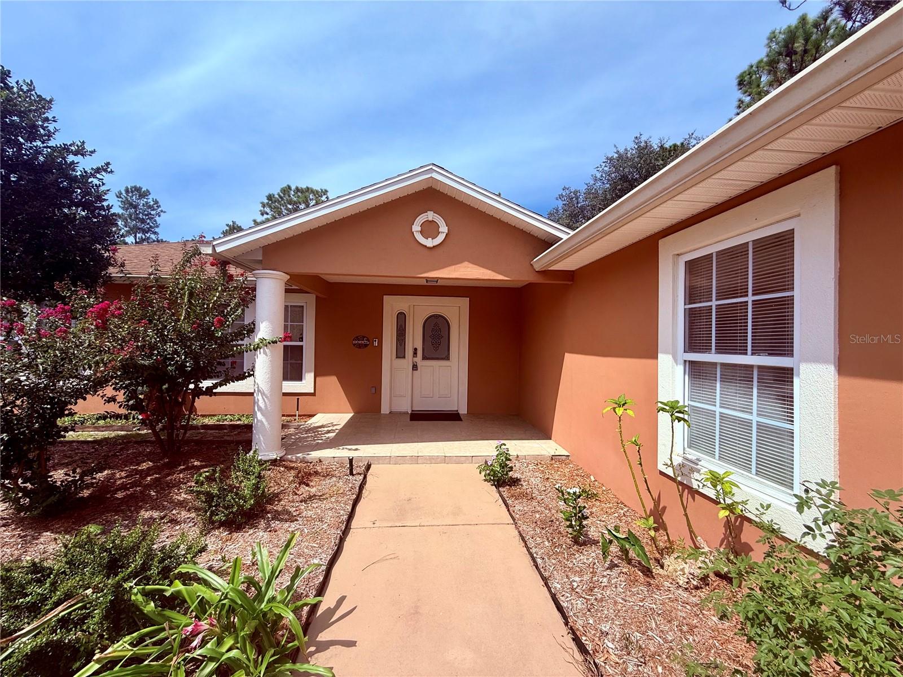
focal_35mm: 14
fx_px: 365
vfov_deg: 85.7
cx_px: 452
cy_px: 338
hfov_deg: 102.1
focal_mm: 2.22
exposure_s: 1/1698
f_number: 2.2
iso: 50
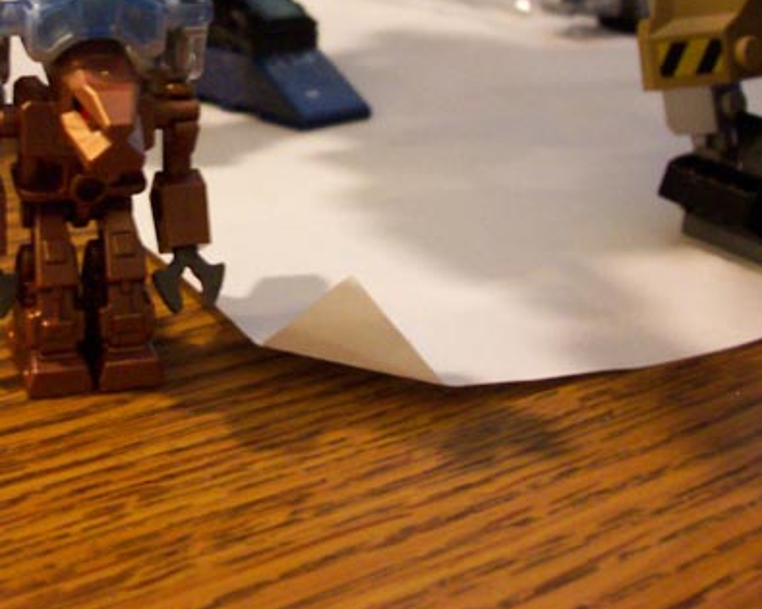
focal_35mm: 68
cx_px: 139
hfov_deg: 27.3
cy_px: 97
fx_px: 1533
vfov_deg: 22.1
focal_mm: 7.5
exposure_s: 1/8
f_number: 2.8
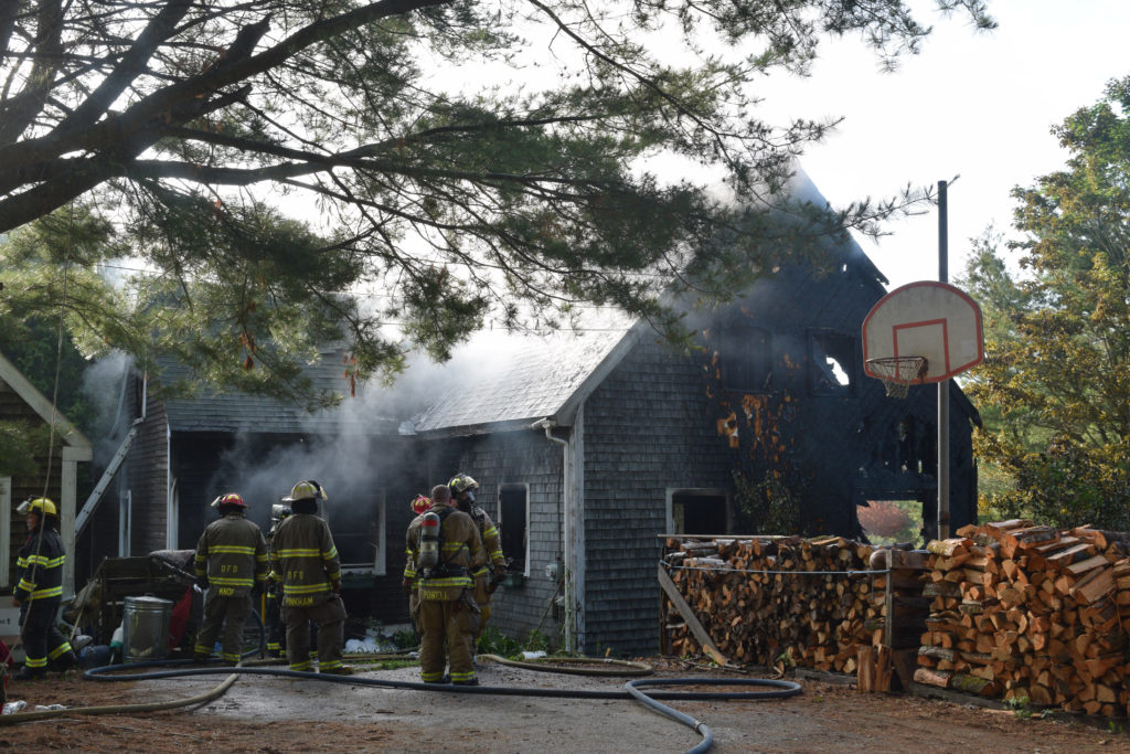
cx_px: 565
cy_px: 377
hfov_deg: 47.9
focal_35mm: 40
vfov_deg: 33.0
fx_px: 1271
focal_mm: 27
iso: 360
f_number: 8
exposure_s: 1/250
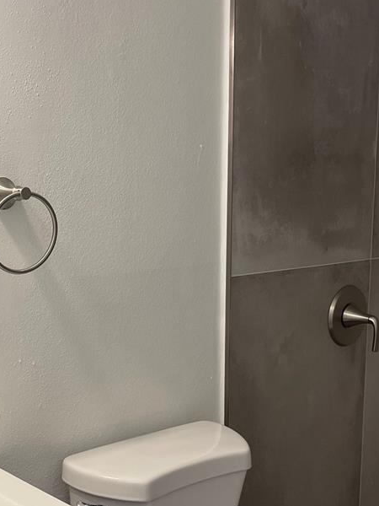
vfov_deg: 37.9
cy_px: 323
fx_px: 730
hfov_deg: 28.7
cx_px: 100
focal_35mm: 50
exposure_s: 1/120
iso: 80
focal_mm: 5.1
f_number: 1.6
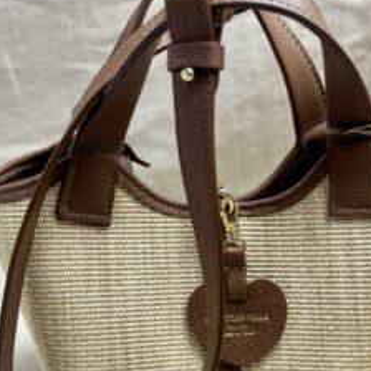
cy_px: 227
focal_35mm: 41
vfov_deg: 40.7
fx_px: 497
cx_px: 217
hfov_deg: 40.8
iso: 32
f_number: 1.6
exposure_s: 1/112
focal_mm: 5.1
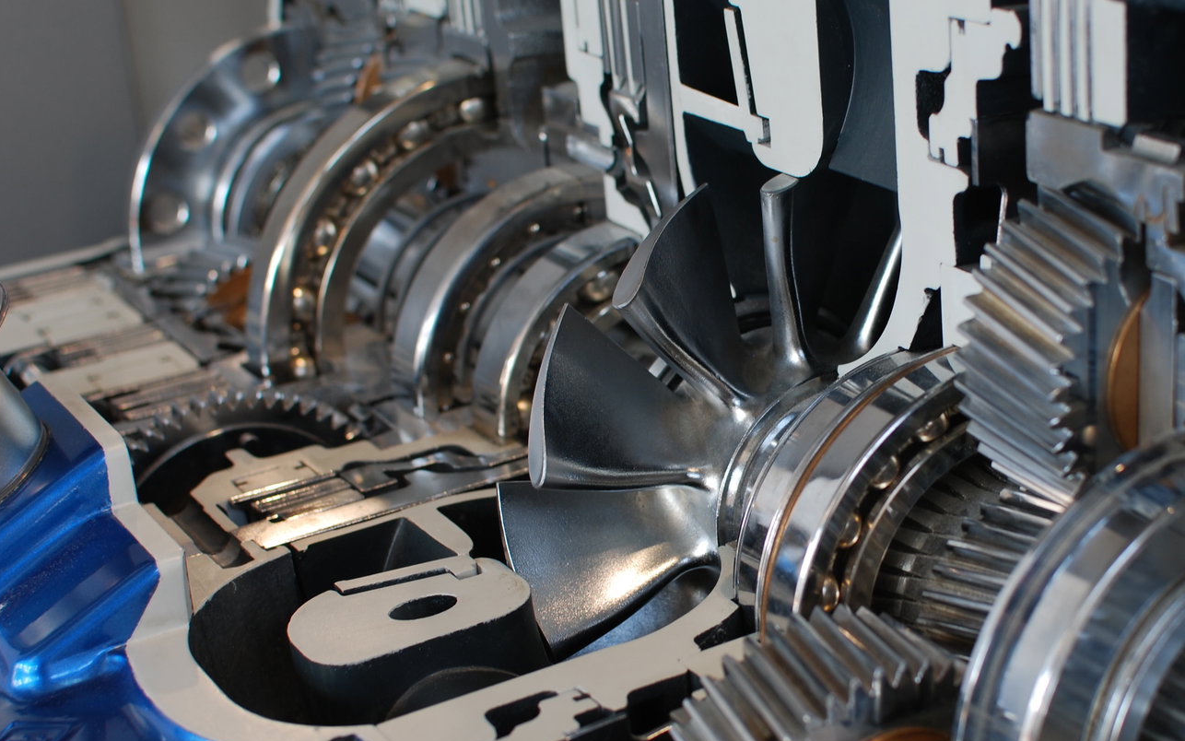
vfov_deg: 19.5
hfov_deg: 30.7
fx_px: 2152
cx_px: 721
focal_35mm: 67
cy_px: 420
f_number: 4
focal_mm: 35
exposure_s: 1/40
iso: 100
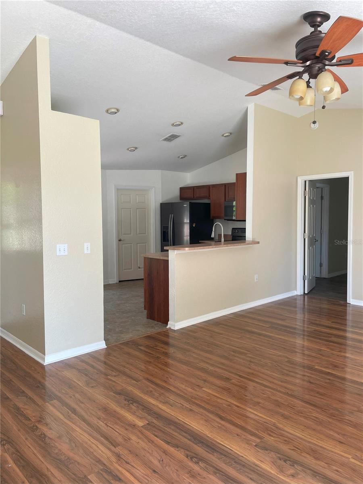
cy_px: 242
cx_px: 182
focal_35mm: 26
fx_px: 364
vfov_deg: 67.3
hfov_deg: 53.1
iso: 80
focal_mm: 4.2
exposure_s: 1/121
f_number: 1.6
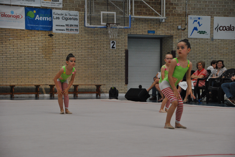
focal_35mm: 112
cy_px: 78
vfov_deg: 12.2
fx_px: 735
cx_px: 118
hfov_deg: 18.2
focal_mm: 75
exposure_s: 1/320
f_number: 5.3
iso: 800
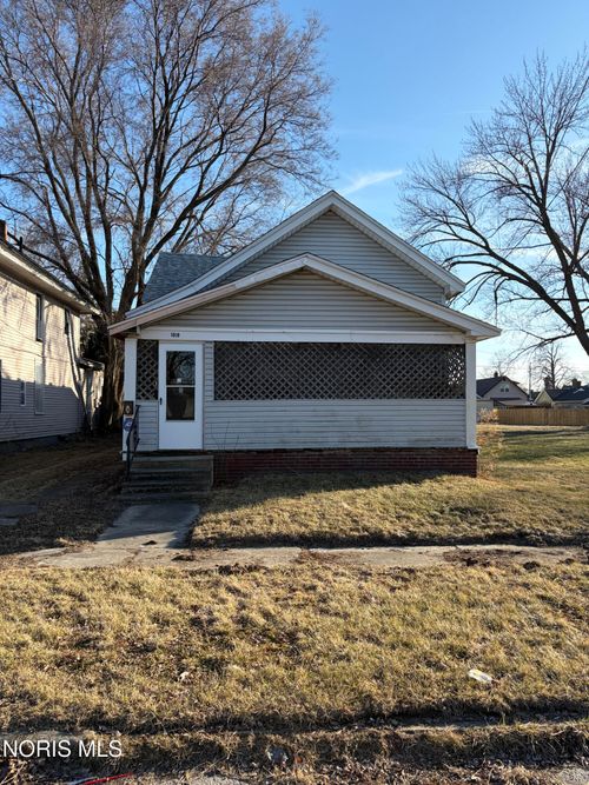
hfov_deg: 53.0
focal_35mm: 26
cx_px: 294
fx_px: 590
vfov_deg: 67.3
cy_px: 392
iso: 64
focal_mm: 5.96
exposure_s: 1/2012
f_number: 1.6
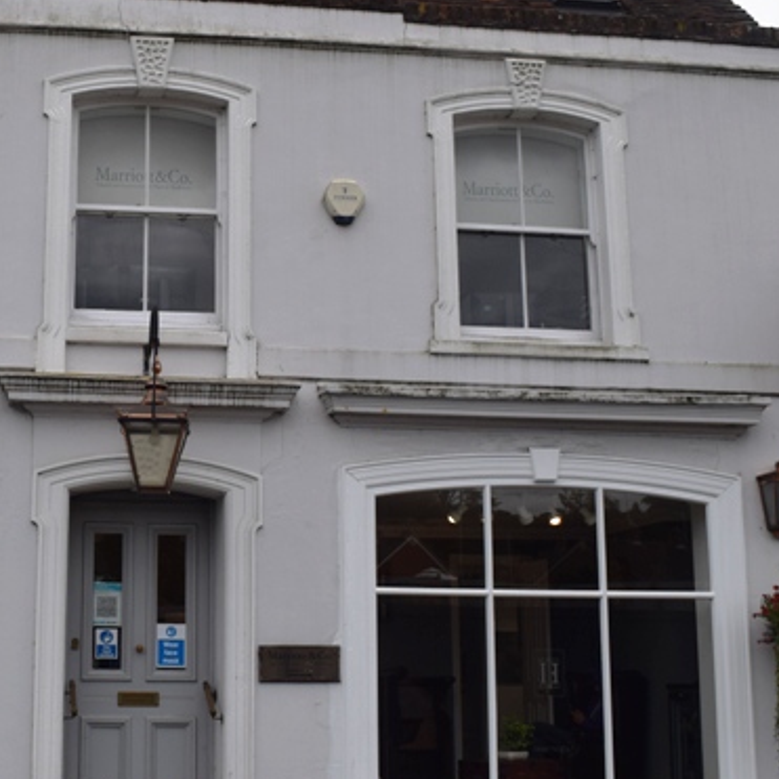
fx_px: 1400
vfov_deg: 31.1
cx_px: 134
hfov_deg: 30.2
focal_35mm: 55
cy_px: 394
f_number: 8
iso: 200
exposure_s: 1/250
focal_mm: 20
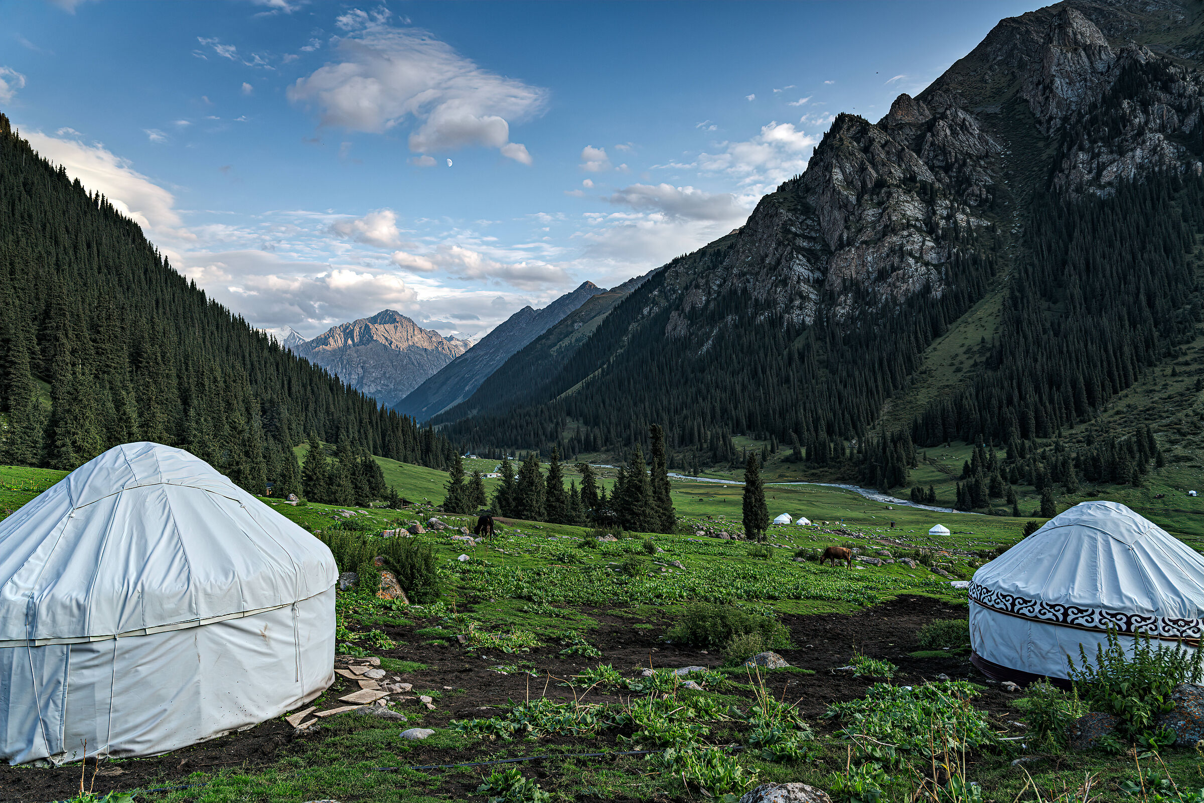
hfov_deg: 73.7
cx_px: 602
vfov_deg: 53.1
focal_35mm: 24
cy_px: 402
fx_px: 803
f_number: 5
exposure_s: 1/125
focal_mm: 24
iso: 100
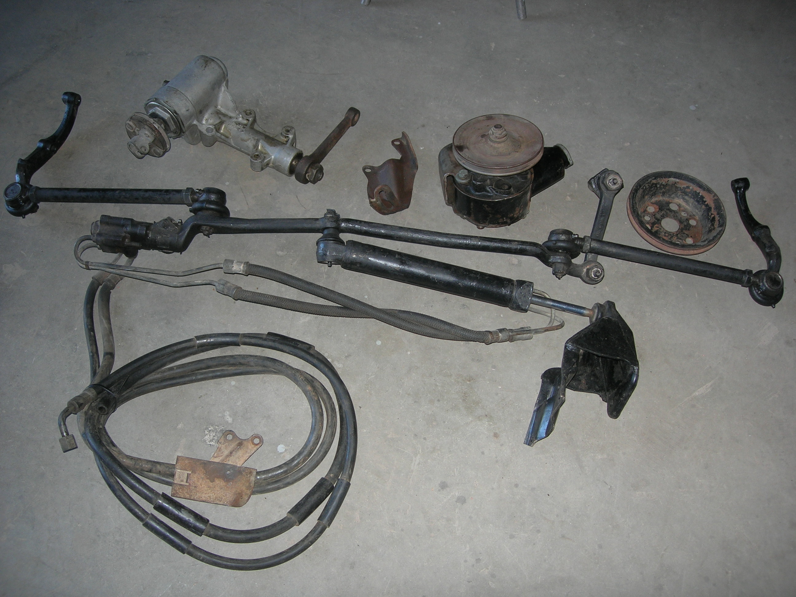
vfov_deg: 37.7
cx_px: 398
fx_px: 874
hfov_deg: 49.0
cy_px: 298
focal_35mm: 38
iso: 64
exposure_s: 1/60.1
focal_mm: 7.8
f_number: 2.8
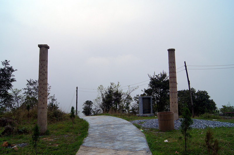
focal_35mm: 27
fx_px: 175
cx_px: 117
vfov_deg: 47.8
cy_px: 78
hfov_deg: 67.5
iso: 100
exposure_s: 1/320
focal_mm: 18
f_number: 5.6
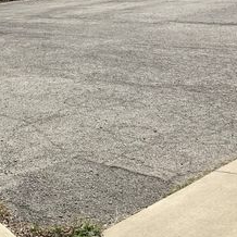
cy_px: 28
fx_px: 651
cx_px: 111
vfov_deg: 20.3
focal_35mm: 84
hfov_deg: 20.6
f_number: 2.4
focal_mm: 3.3
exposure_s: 1/1698
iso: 25
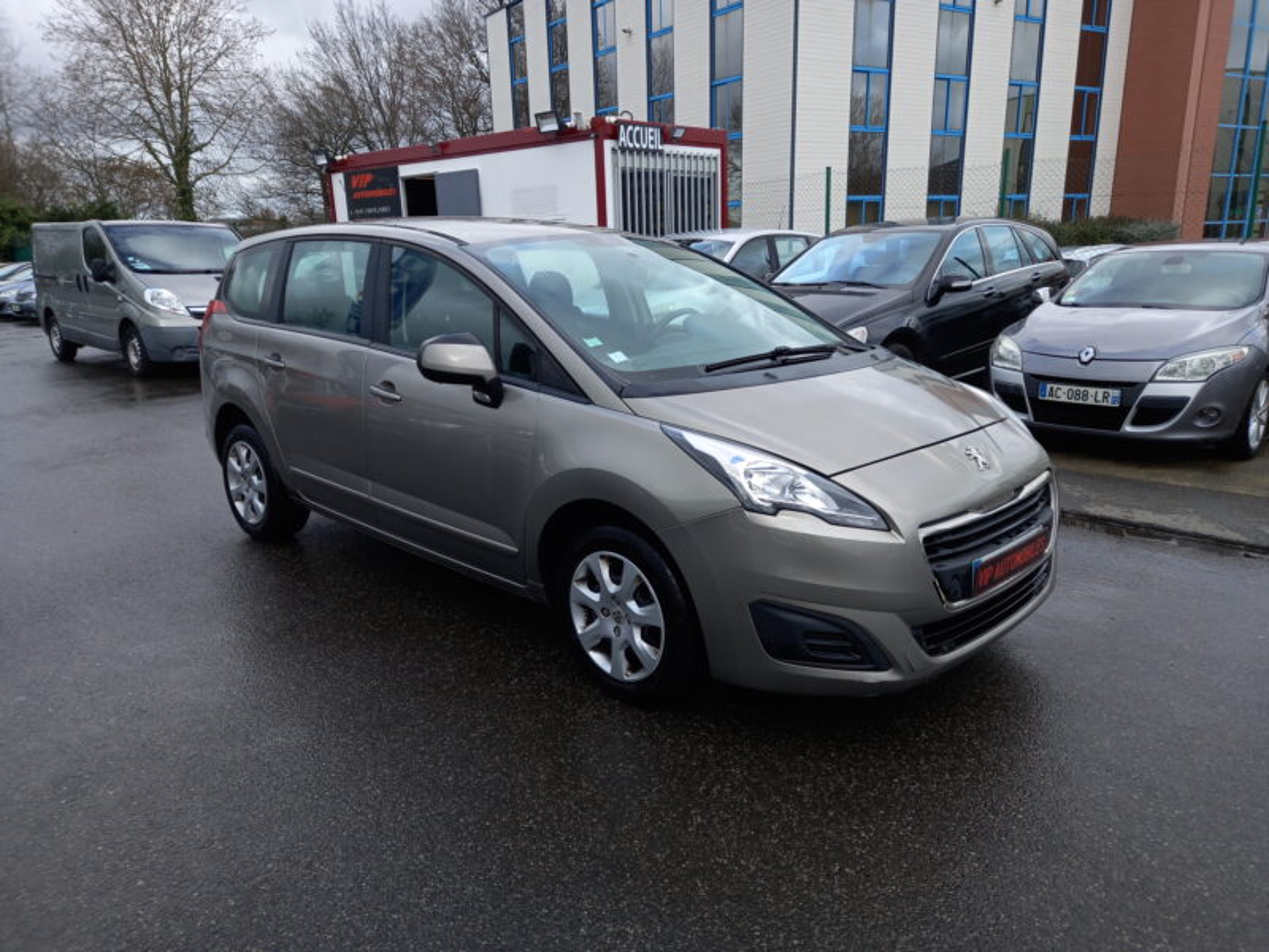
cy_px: 476
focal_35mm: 25
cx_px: 634
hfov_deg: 69.4
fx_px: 916
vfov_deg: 54.9
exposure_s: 1/309
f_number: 2
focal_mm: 4.6
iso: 25
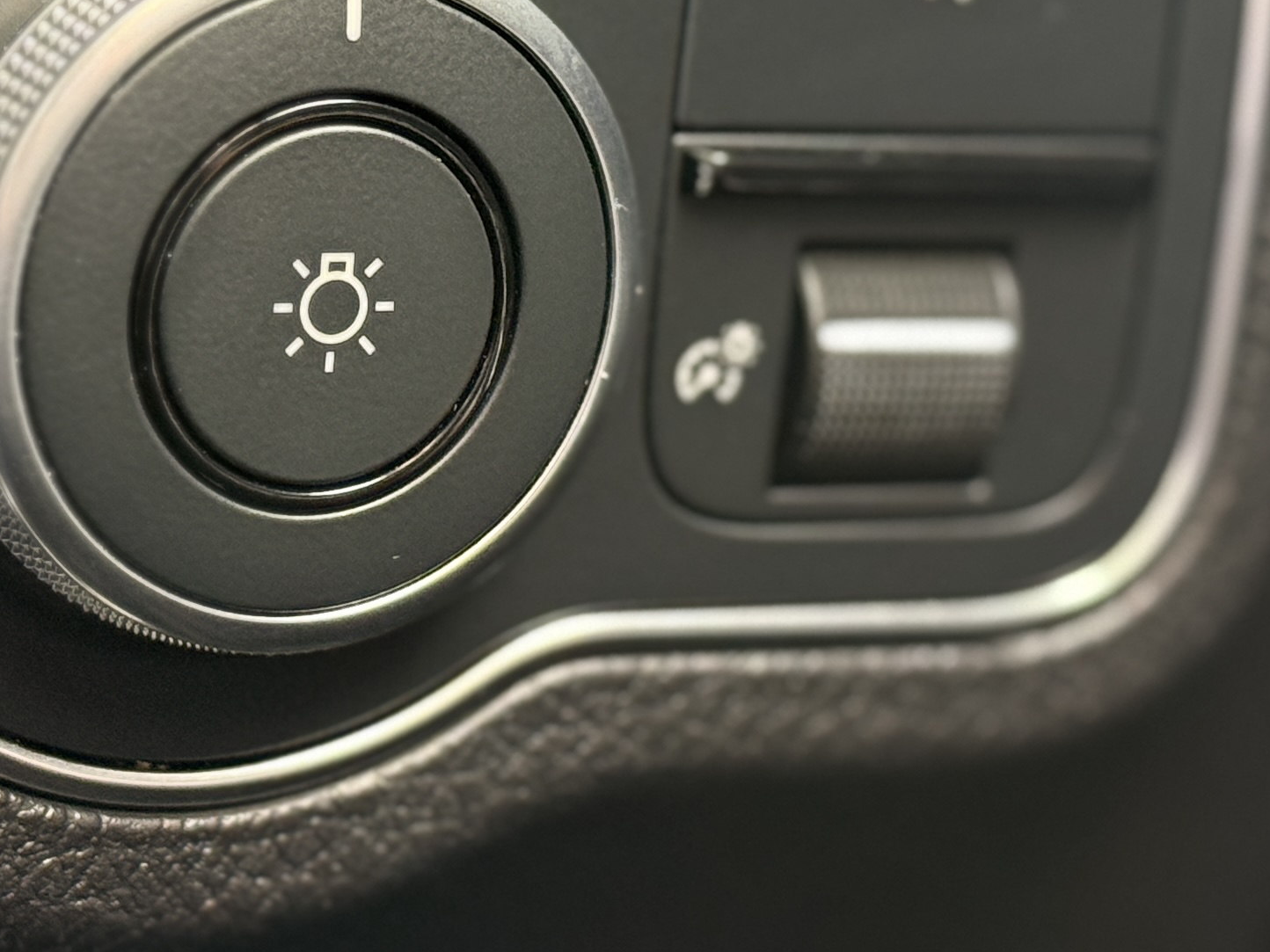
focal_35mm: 134
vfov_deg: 11.0
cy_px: 200
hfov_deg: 14.7
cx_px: 296
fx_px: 4916
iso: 250
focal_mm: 6.76
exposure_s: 1/60
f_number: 1.78
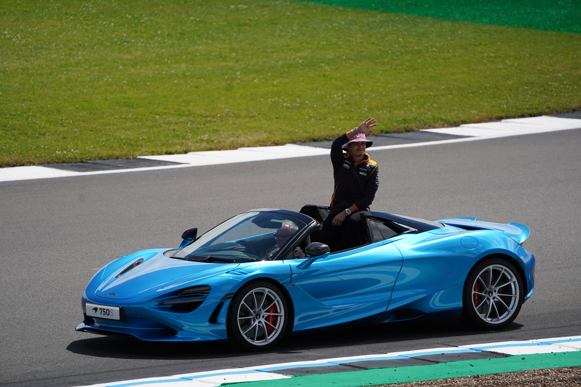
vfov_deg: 3.4
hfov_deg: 5.2
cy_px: 194
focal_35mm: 400
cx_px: 290
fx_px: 6455
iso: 200
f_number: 5.6
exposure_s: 1/1250
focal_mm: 400
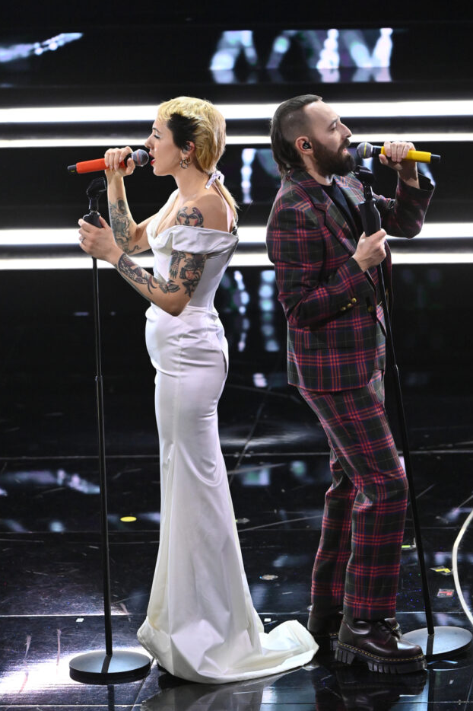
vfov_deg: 6.5
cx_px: 249
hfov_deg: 4.3
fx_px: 6271
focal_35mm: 318
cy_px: 365
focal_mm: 290
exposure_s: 1/250
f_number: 4
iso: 6400
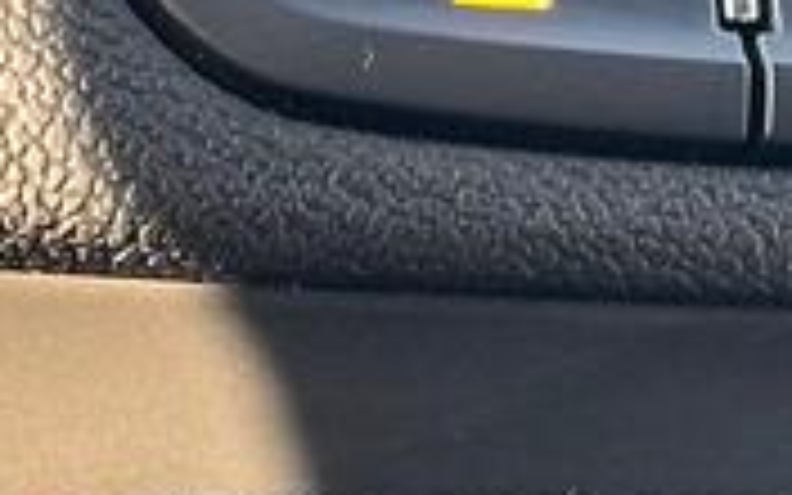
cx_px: 454
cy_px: 882
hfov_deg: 5.7
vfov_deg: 3.5
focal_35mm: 370
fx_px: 7986
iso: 80
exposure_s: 1/88
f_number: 1.78
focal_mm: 6.86
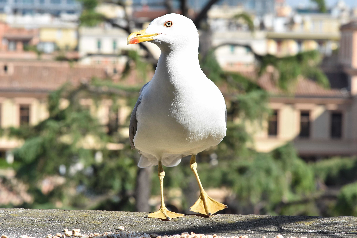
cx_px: 178
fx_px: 1264
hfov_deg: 16.1
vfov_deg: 10.8
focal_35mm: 128
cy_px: 119
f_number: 8
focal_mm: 85
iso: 500
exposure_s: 1/1000
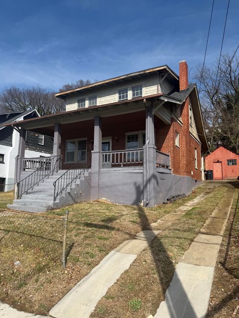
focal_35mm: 24
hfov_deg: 56.8
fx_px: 221
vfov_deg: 71.6
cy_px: 159
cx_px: 120
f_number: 1.78
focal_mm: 6.76
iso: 80
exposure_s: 1/4975
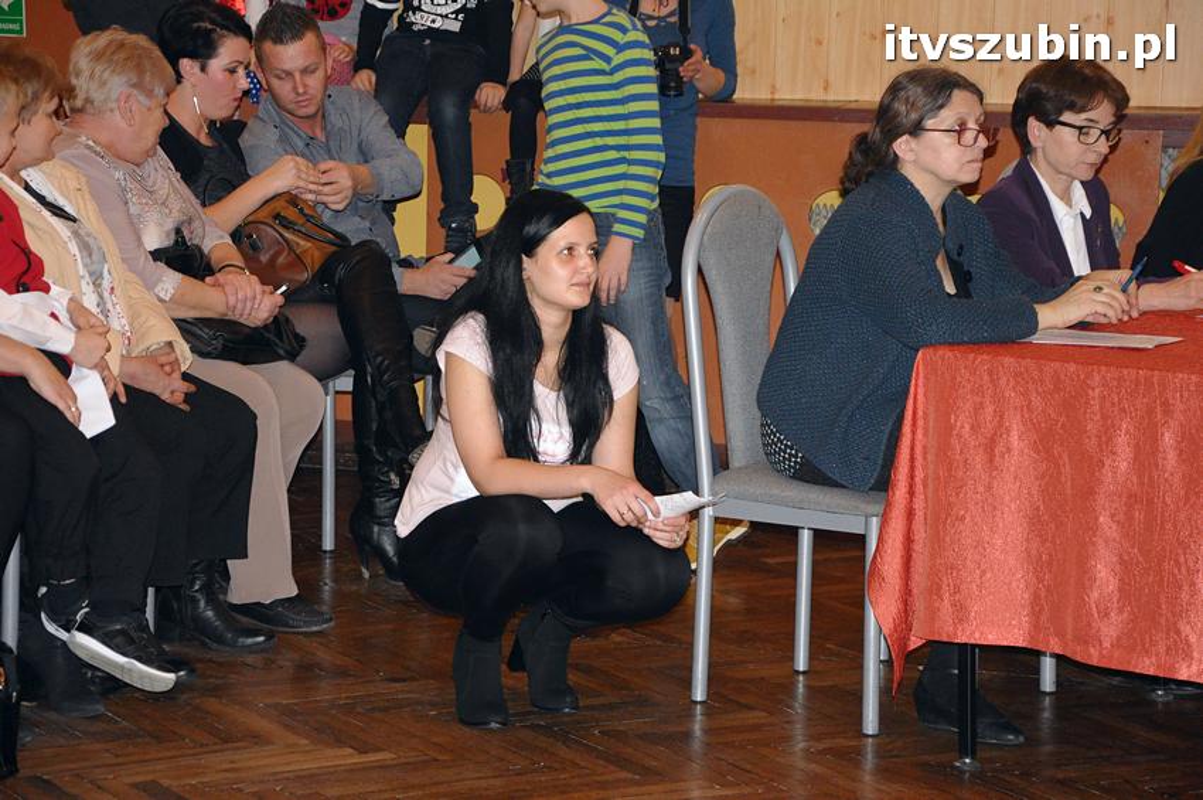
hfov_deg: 20.6
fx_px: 3305
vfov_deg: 13.8
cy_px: 400
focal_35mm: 99
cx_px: 602
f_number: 5.3
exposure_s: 1/60
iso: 2000
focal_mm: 66
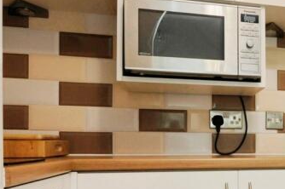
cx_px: 323
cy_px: 136
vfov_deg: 26.4
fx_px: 400
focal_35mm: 51
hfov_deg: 33.5
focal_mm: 11
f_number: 6.3
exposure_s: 1/60
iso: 1000
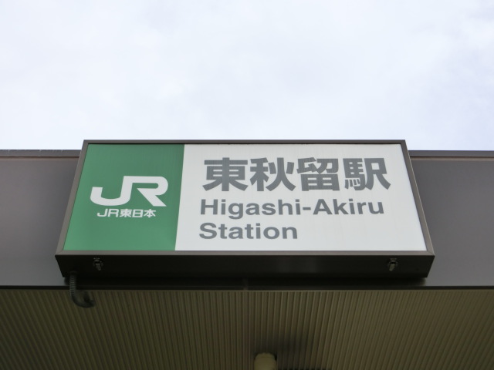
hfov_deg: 42.1
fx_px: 642
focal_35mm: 45
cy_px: 185
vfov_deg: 32.2
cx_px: 247
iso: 80
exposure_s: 1/400
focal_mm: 8
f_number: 4.4
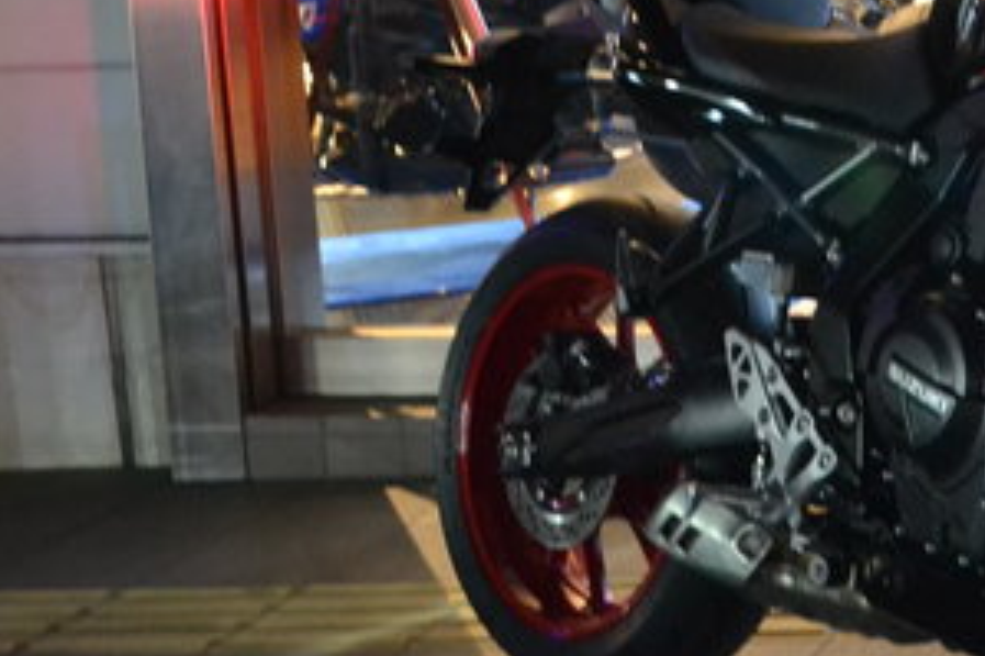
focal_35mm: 94
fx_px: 2570
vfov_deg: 14.4
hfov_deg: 20.1
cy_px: 66
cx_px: 1229
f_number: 4
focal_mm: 24
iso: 3200
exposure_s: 1/15
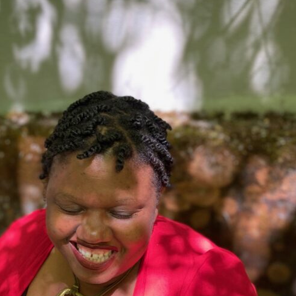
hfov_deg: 34.5
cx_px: 67
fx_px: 464
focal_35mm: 48
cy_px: 245
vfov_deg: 34.1
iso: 100
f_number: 1.8
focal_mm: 4.25
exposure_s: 1/121
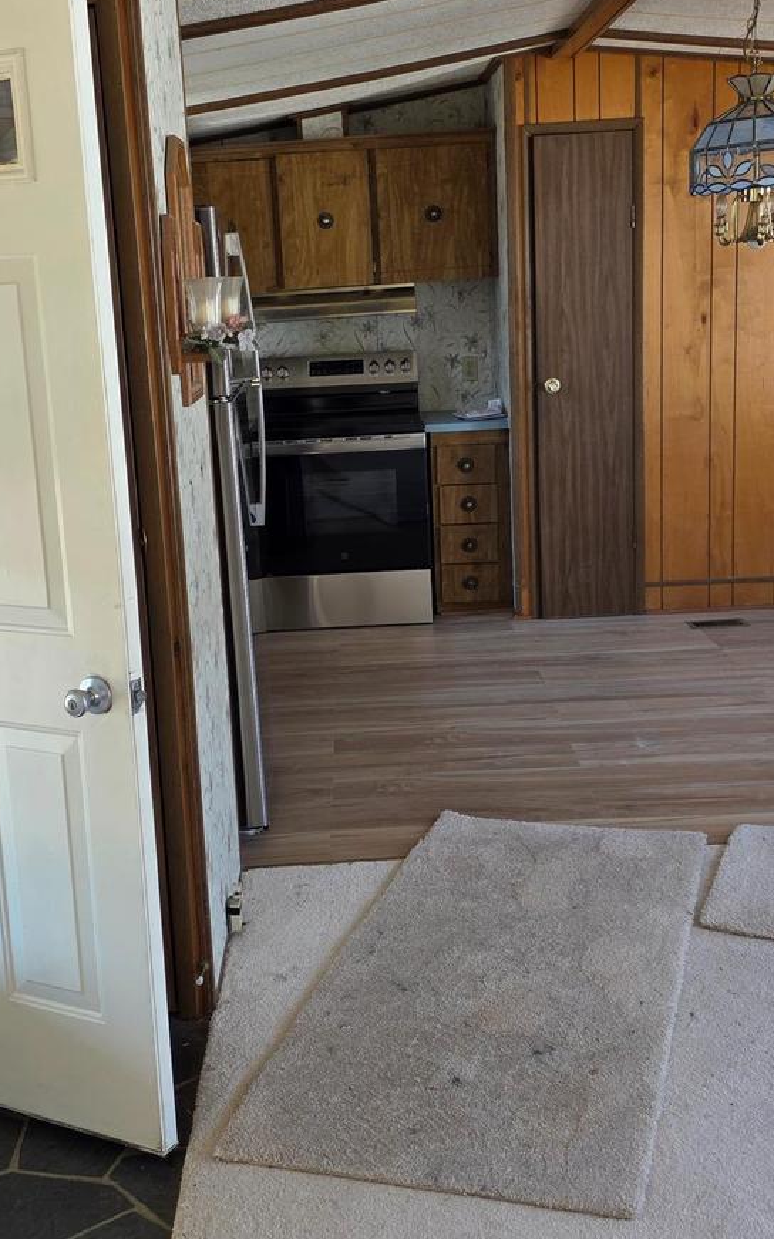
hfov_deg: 29.8
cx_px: 319
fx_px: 1452
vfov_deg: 46.2
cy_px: 582
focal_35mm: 43
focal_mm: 6.25
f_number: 1.7
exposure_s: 1/180
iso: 80
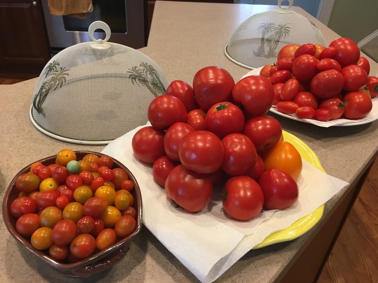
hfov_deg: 61.7
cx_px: 189
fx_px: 317
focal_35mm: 29
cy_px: 142
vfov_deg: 48.2
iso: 80
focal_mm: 4.15
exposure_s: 1/30
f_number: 2.2
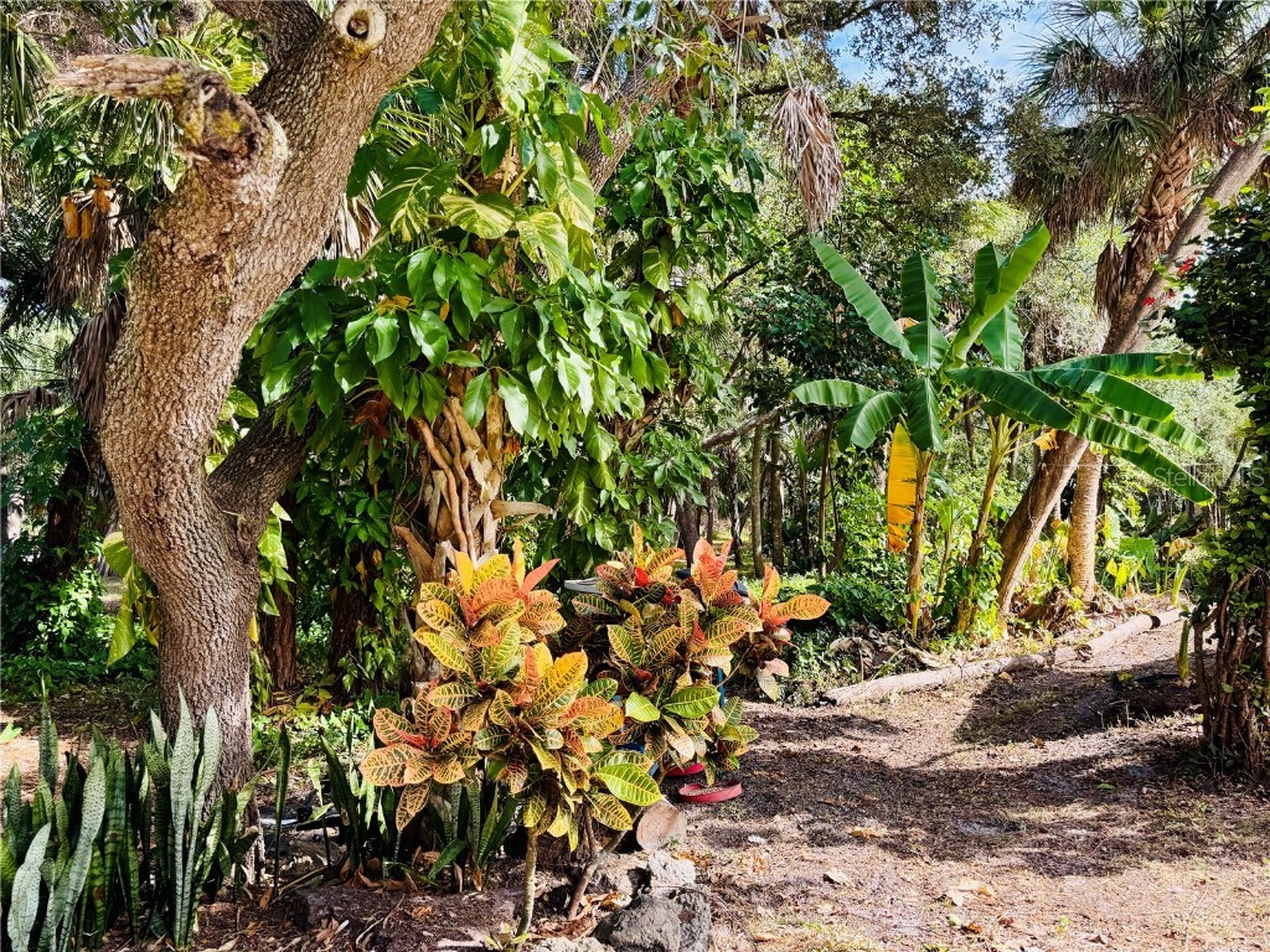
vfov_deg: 56.8
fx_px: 881
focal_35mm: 24
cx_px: 635
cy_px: 476
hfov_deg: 71.6
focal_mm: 6.76
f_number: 1.78
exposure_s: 1/864
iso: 80
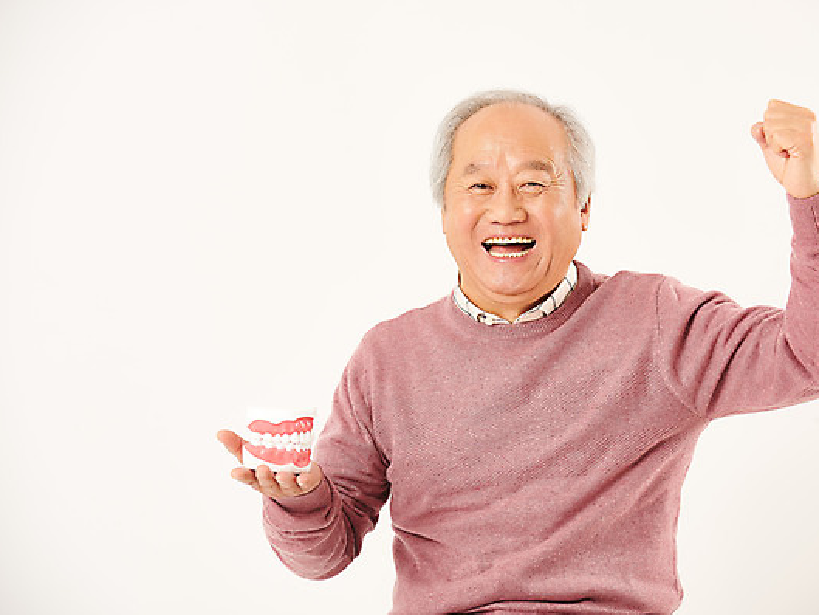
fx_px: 4899
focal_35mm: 207
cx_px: 461
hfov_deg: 9.6
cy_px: 307
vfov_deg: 7.2
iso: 100
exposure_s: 1/125
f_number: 8
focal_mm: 190
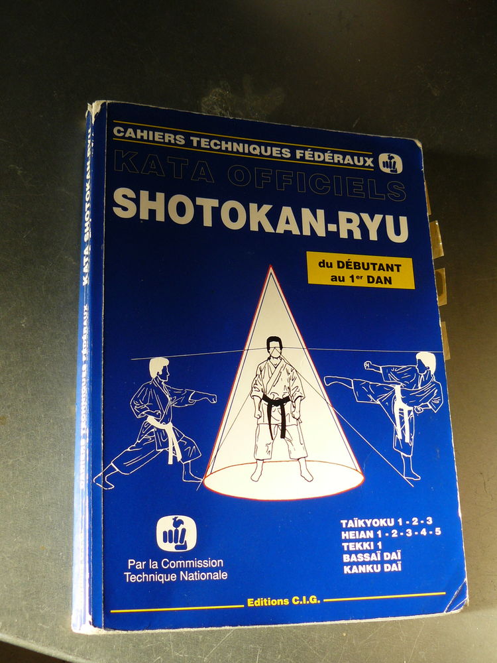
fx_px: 861
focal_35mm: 45
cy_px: 332
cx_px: 248
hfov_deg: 32.2
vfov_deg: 42.1
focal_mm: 6
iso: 100
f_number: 3.2
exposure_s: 1/125
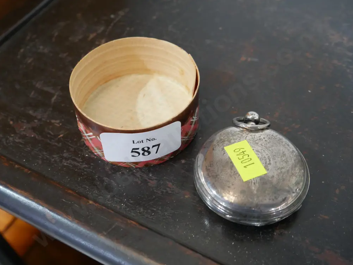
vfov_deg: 35.2
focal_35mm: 41
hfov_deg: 45.8
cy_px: 135
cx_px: 180
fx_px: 418
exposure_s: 1/60
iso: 1250
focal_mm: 20
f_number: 4.5
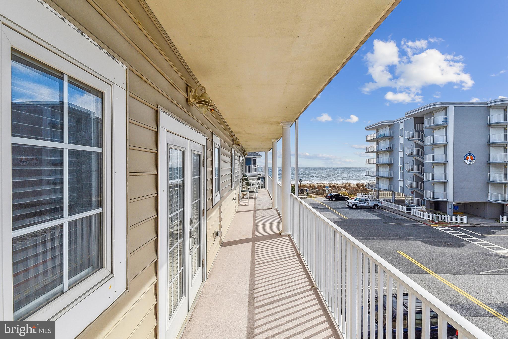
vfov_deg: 70.5
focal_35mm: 17
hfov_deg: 93.3
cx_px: 254
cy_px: 170
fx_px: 240
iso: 200
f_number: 10
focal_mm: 17
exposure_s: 1/400
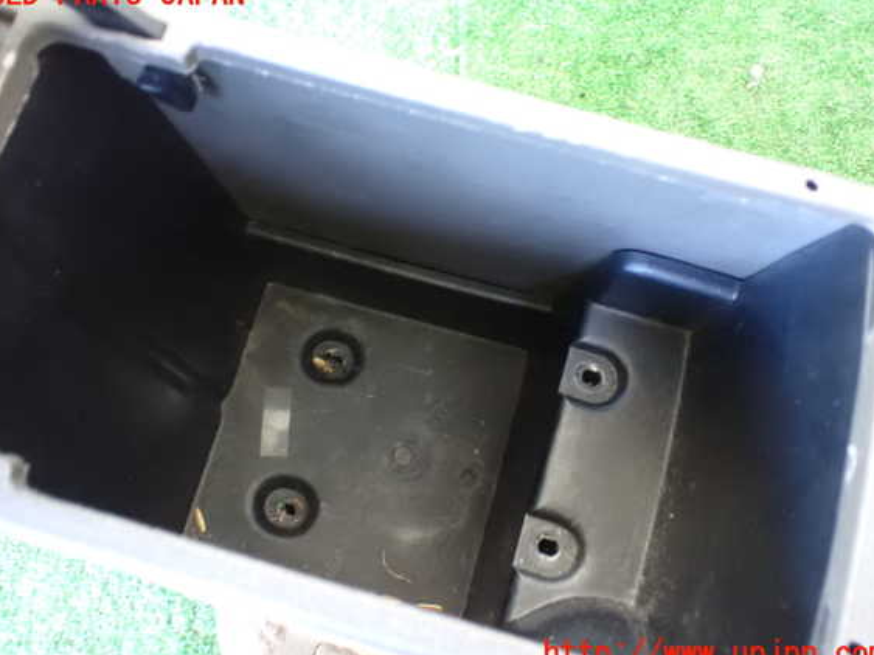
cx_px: 428
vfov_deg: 44.1
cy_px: 324
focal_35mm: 32
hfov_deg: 56.8
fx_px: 808
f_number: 2.3
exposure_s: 1/20
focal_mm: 5.4
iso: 1600
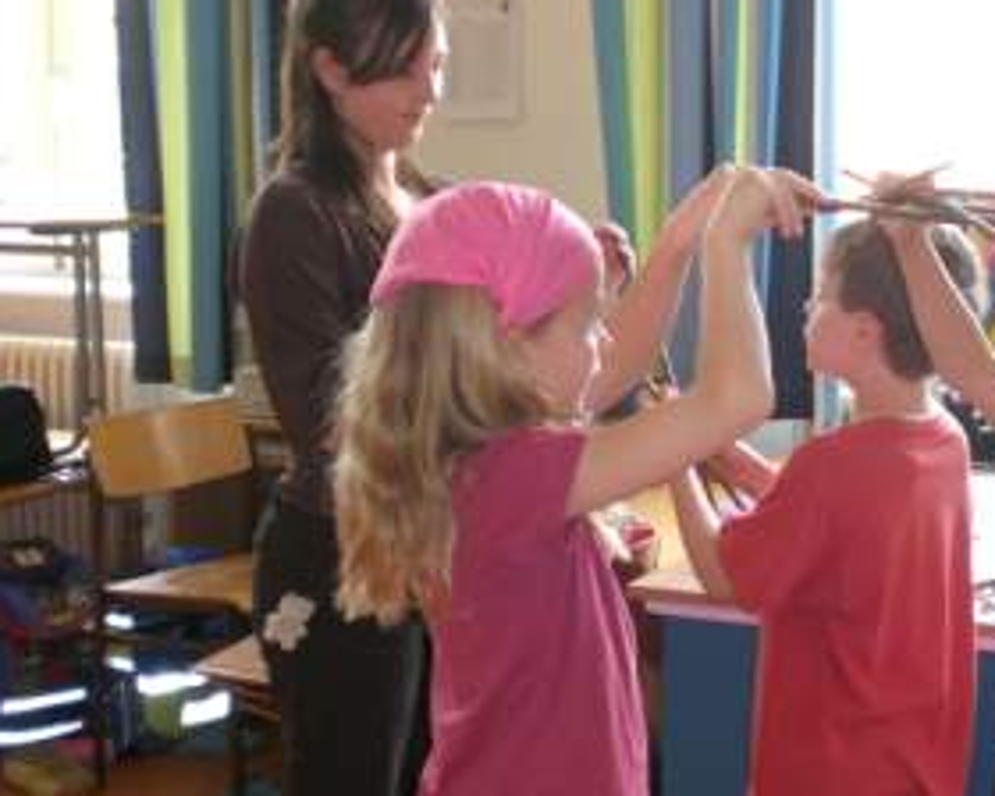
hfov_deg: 26.5
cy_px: 419
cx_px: 707
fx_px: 2091
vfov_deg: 21.6
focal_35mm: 71
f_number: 3.6
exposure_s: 1/40
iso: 200
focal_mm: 8.44
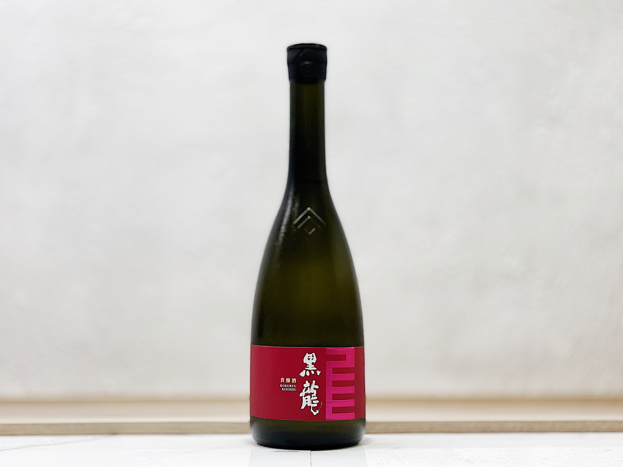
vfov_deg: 27.5
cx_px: 306
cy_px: 234
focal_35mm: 53
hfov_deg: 36.2
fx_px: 954
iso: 125
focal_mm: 6
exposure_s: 1/100
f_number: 2
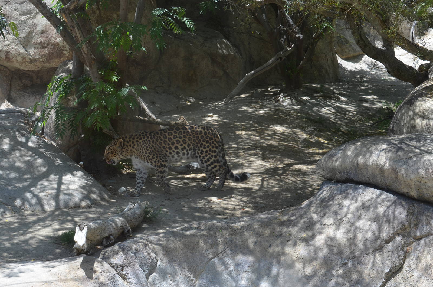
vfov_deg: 25.6
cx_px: 216
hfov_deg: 37.9
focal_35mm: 52
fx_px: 630
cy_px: 144
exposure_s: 1/160
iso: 200
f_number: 6.3
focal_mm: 35
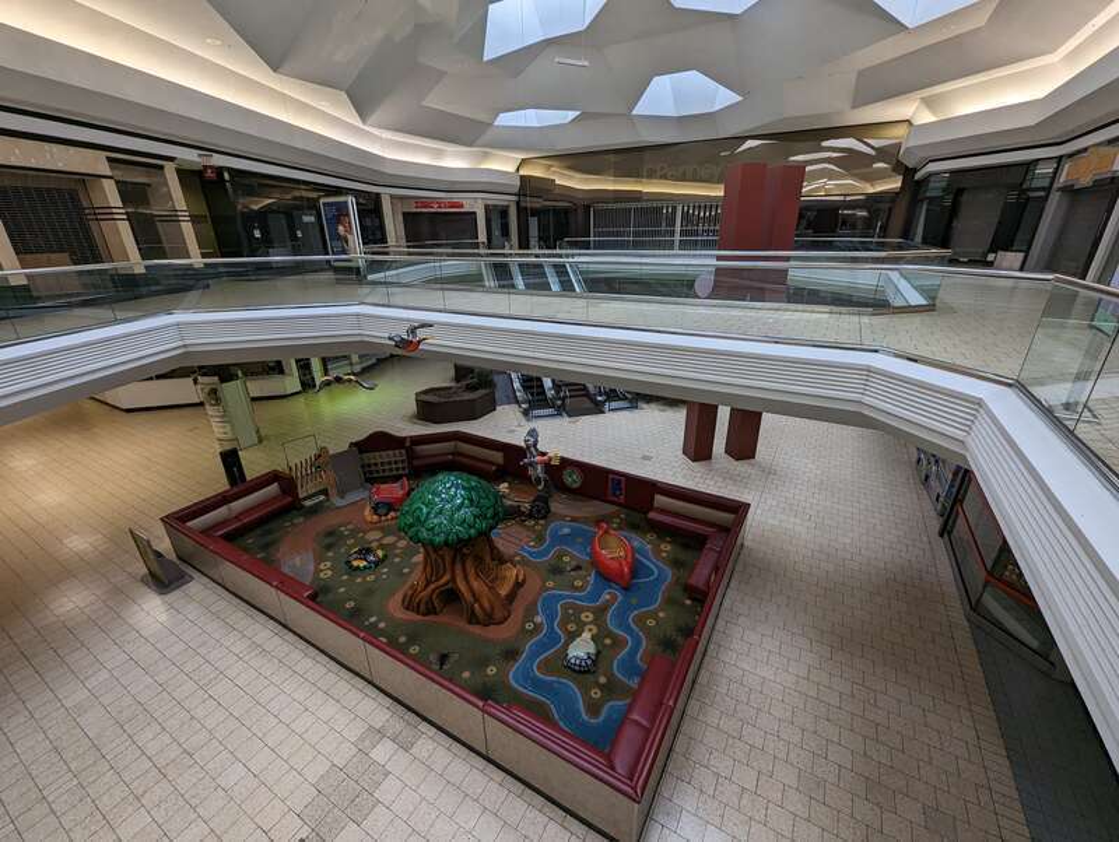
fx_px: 421
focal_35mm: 13
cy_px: 421
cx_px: 560
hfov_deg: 106.1
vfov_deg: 90.0
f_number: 2.2
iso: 50
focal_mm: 1.95
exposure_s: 1/40
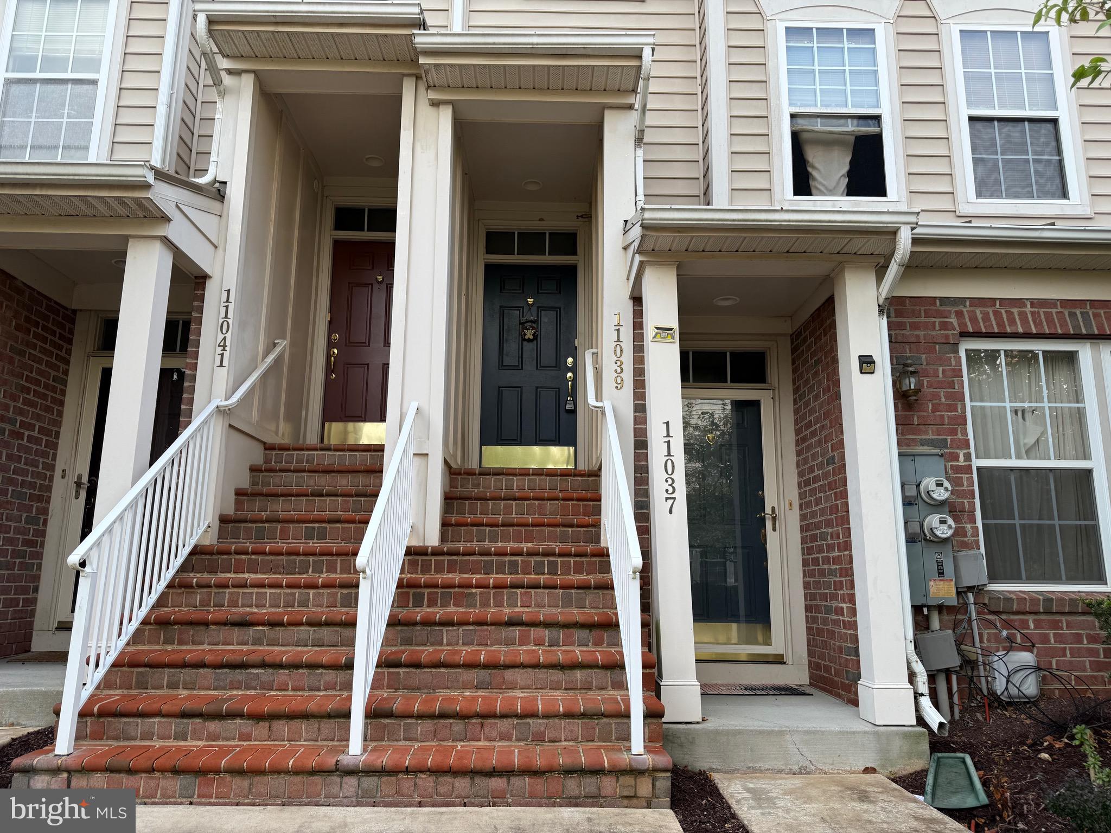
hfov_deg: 71.6
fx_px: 770
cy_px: 416
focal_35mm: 24
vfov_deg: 56.8
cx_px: 556
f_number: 1.78
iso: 80
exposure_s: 1/1314
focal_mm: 6.76
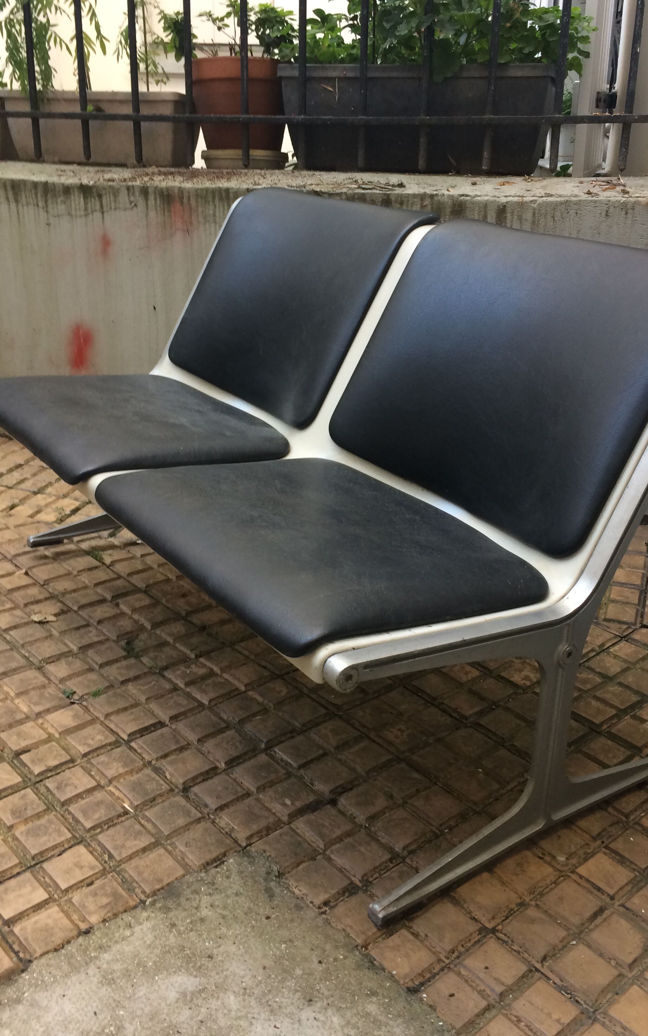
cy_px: 468
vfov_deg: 56.6
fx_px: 961
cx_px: 363
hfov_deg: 37.2
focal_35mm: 34
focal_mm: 4.15
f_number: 2.2
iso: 32
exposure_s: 1/33
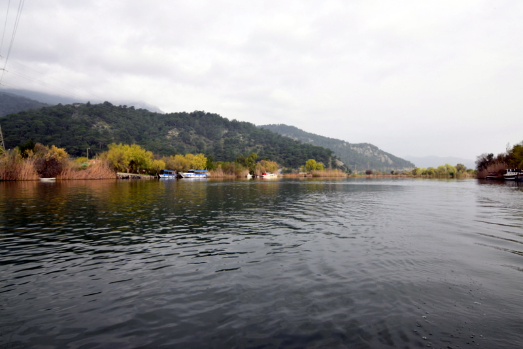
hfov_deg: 73.7
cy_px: 174
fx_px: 349
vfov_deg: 53.2
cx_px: 262
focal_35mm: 24
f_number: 10
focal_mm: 16
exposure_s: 1/250
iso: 400
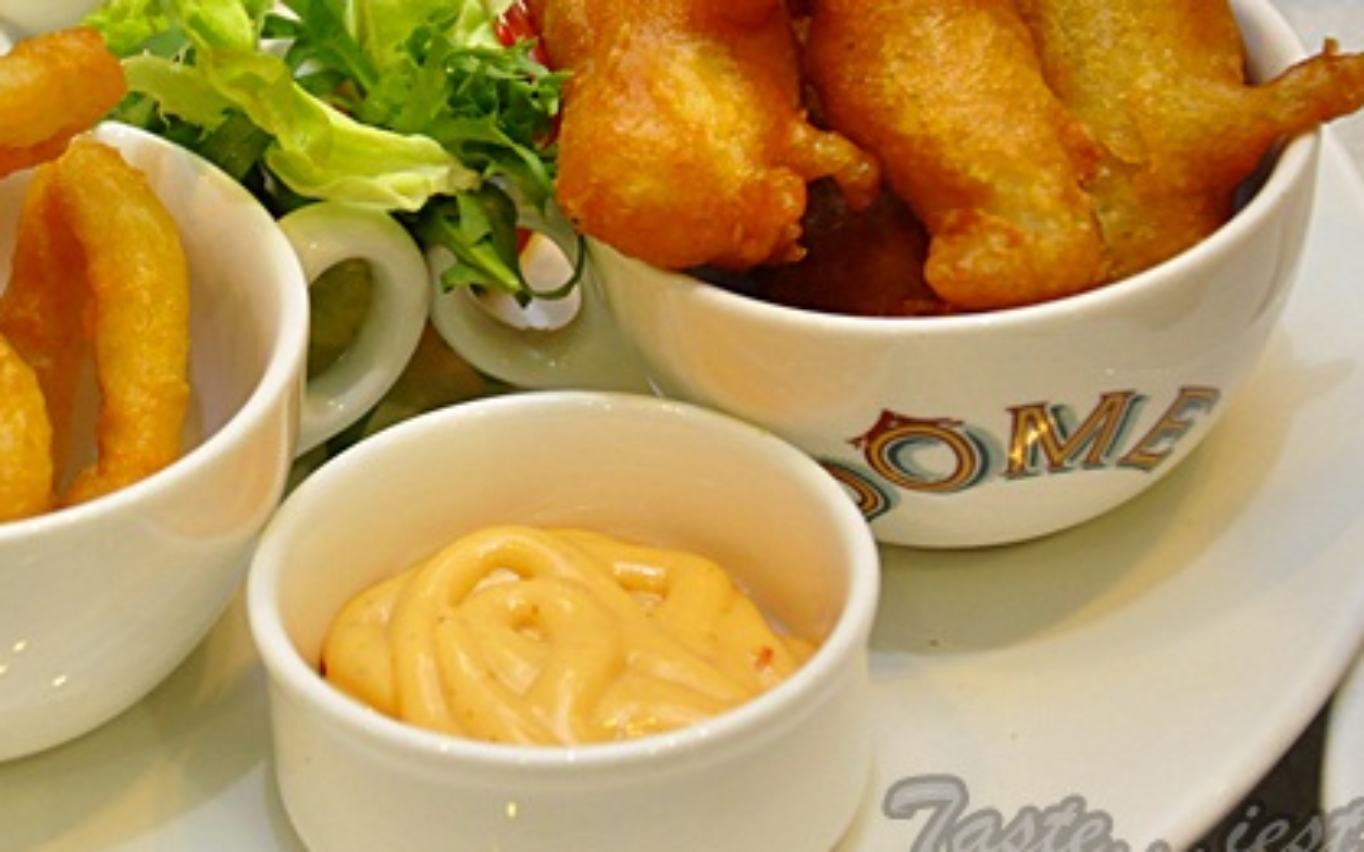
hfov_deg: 19.3
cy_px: 209
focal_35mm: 107
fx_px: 3969
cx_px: 317
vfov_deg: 12.2
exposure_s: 1/60
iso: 2000
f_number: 4.8
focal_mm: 45
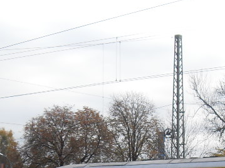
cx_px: 150
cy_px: 187
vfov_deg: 14.8
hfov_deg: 20.2
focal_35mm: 97
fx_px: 630
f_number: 7
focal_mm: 6.3
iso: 80
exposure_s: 1/60
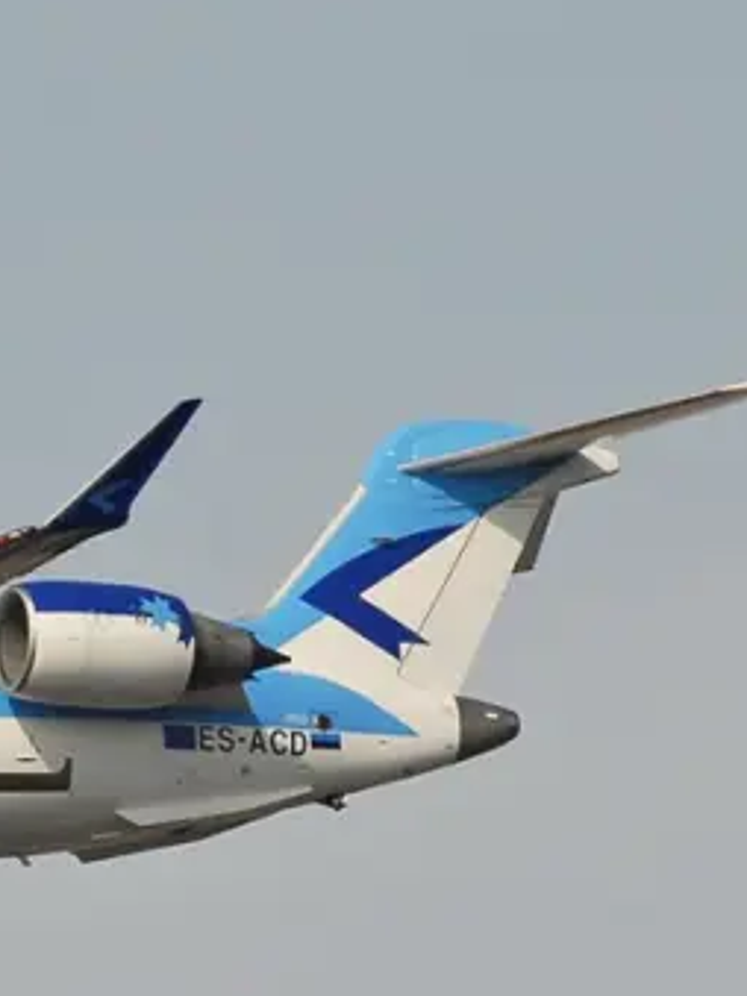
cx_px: -615
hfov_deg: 2.1
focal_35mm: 719
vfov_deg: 2.8
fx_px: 20714
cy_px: 801
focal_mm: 165
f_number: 8
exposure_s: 1/640
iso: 200
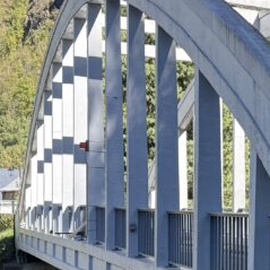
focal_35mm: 91
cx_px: 390
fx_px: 803
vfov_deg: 18.7
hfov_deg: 17.4
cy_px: 256
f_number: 1.78
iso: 100
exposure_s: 1/1139
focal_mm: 6.76
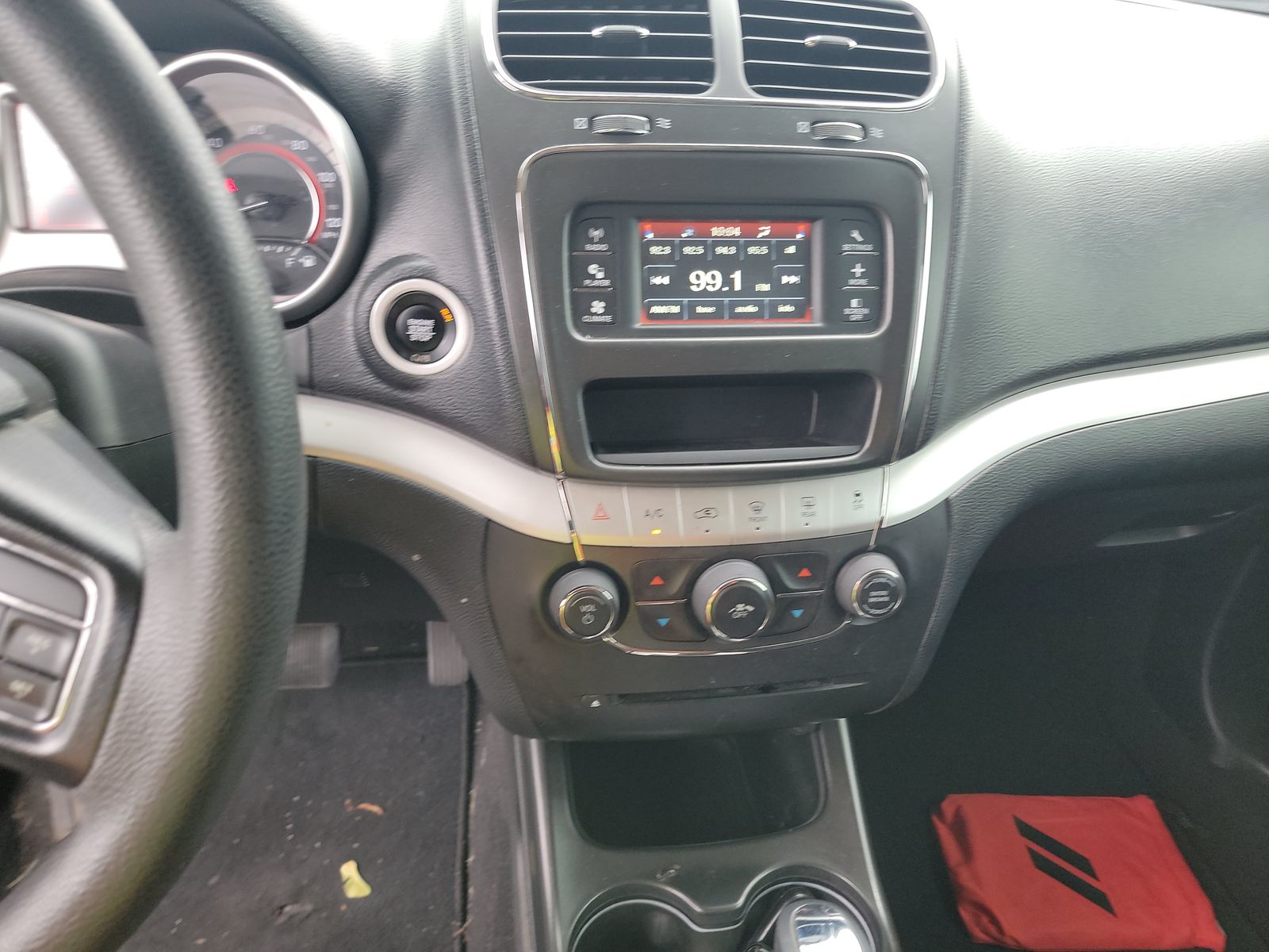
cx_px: 634
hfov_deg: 71.6
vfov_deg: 56.8
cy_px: 476
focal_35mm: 24
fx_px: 880
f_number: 1.8
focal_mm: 6.7
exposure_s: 1/59
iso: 254
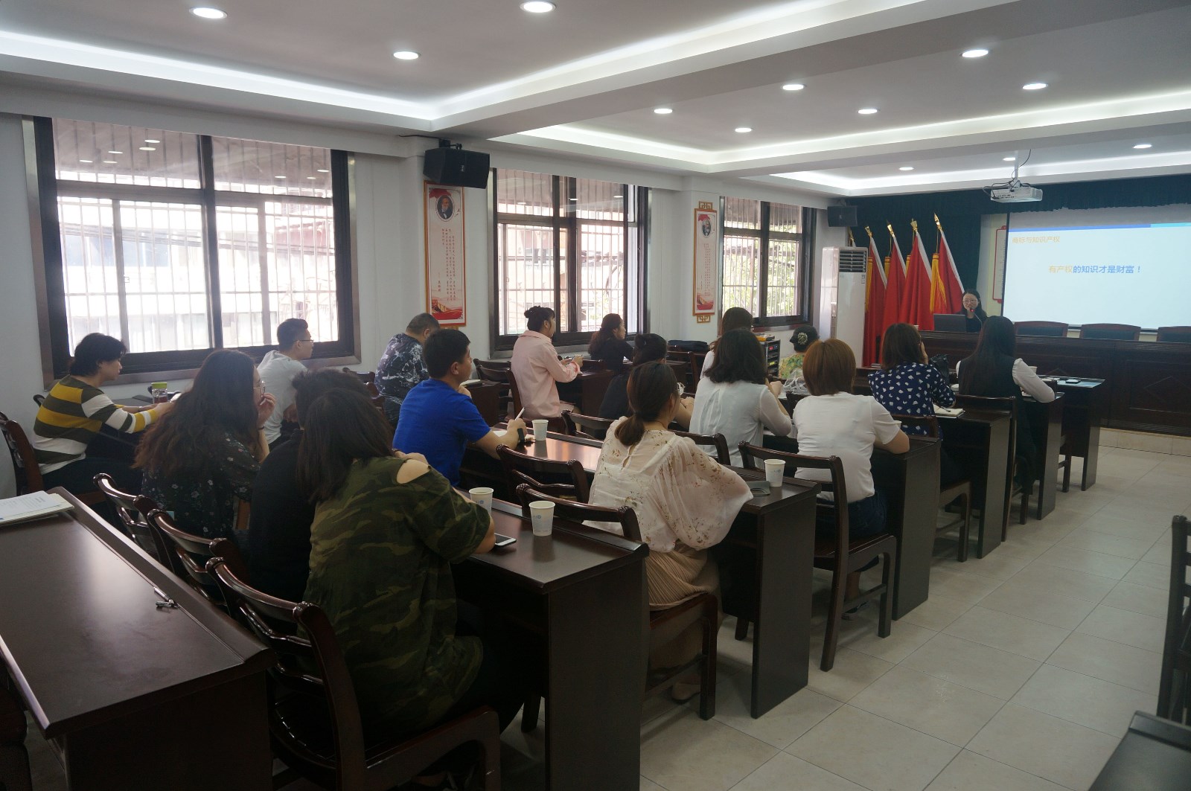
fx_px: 843
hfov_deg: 70.5
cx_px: 596
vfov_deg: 50.3
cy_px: 396
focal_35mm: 26
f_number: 4
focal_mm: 17
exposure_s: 1/60
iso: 250
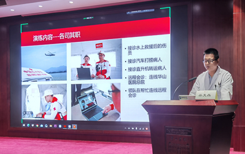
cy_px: 105
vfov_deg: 29.7
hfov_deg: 45.7
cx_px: 157
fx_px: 287
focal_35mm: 43
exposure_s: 1/56.2
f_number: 1.9
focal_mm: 6.71
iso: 50
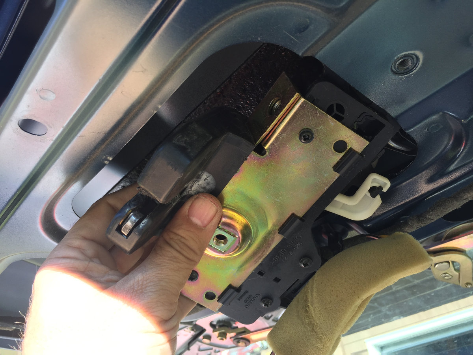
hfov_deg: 61.7
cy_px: 178
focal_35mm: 29
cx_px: 236
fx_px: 396
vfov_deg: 48.2
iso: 32
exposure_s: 1/134
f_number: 2.2
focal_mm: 4.15
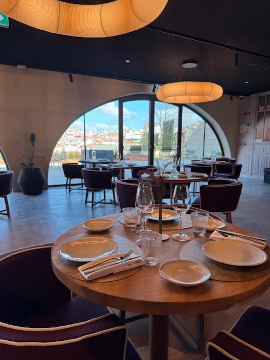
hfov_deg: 56.8
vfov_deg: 71.6
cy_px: 180
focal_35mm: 24
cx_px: 135
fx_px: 250
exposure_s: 1/200
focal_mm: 6.76
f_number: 1.78
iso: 64
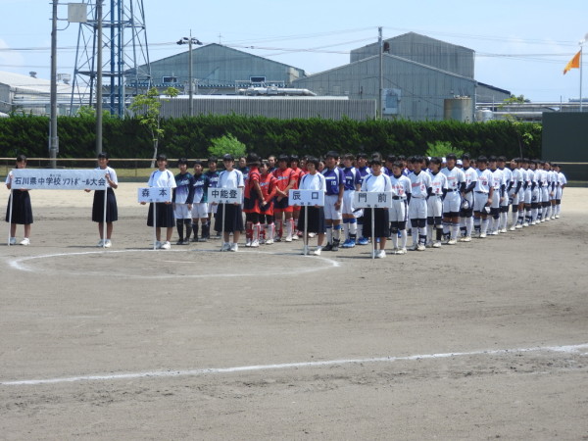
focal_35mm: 70
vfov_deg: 21.0
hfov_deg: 27.8
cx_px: 294
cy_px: 220
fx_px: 1189
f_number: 4.5
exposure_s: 1/640
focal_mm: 12.5
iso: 100
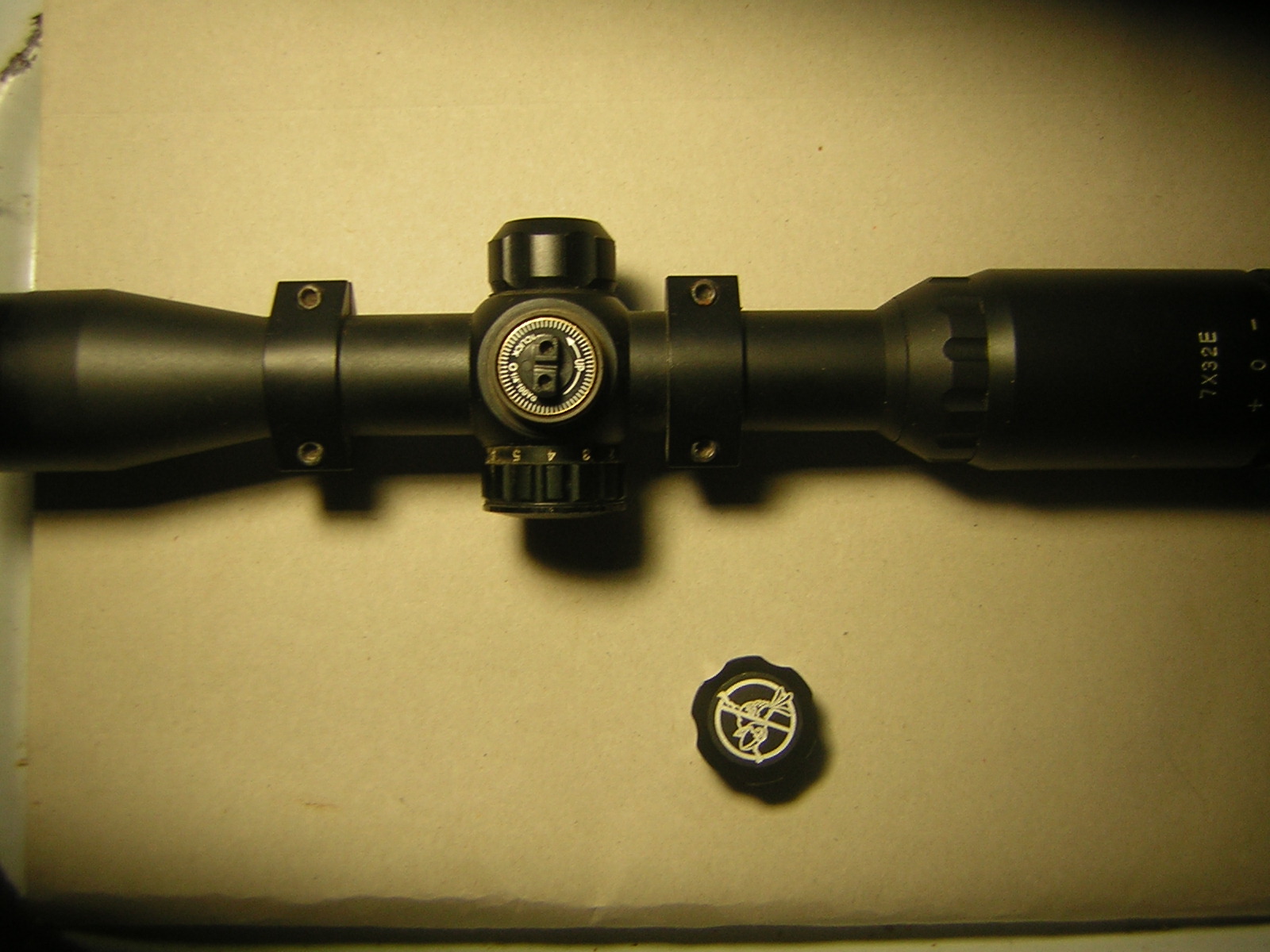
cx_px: 635
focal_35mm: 36
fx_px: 1321
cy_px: 476
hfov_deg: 51.4
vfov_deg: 39.7
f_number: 2.6
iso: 50
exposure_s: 1/39.3
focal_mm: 4.7
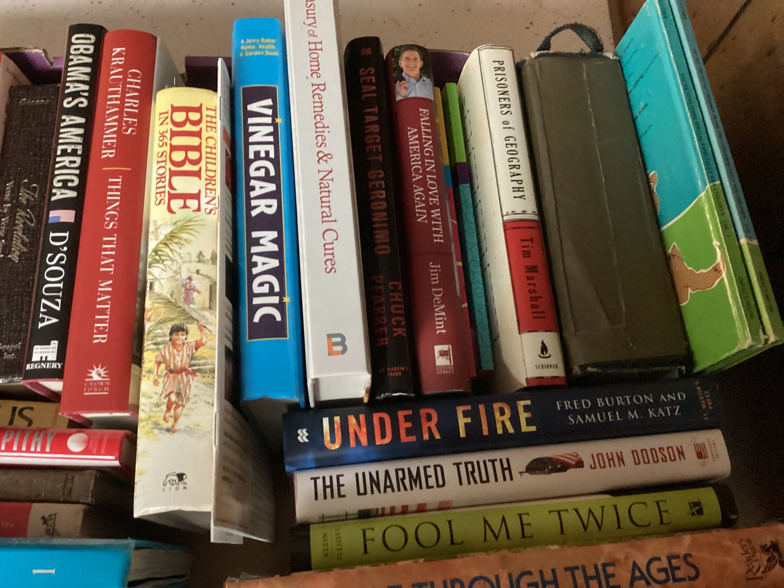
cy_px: 294
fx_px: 702
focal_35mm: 31
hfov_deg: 58.3
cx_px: 392
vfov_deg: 45.4
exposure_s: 1/30
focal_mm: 3.3
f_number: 2.4
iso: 800
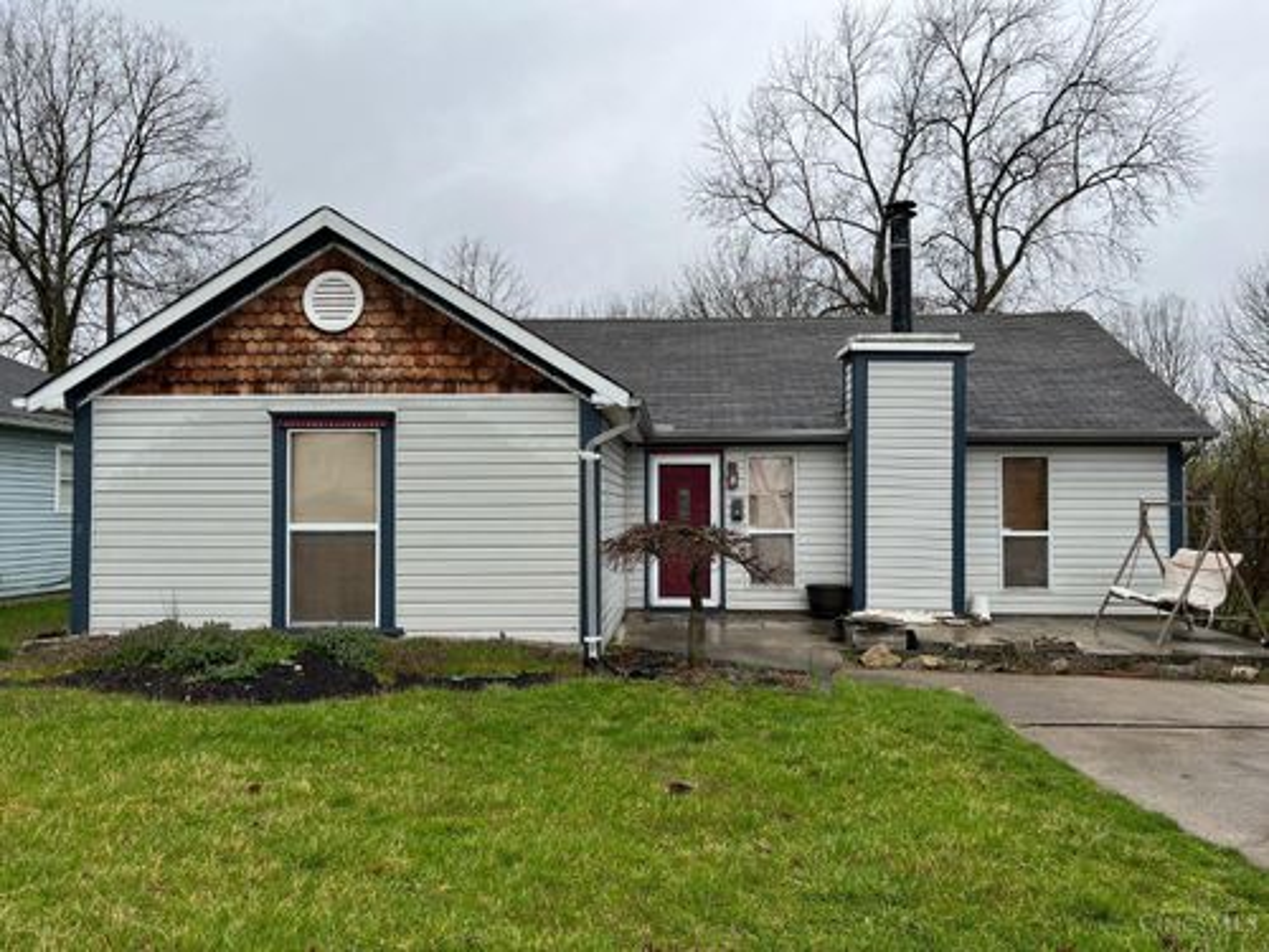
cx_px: 634
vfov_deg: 53.1
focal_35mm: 26
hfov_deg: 67.3
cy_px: 476
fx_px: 953
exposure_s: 1/949
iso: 50
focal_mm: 5.7
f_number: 1.5
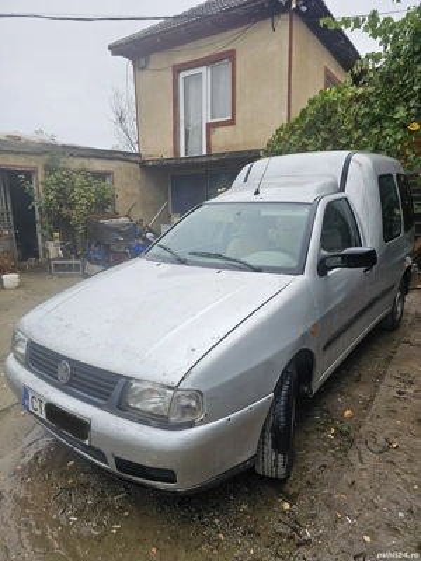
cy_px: 280
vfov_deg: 73.9
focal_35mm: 23
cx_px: 210
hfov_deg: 58.9
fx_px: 373
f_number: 1.7
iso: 20
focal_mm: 6.3
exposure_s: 1/400
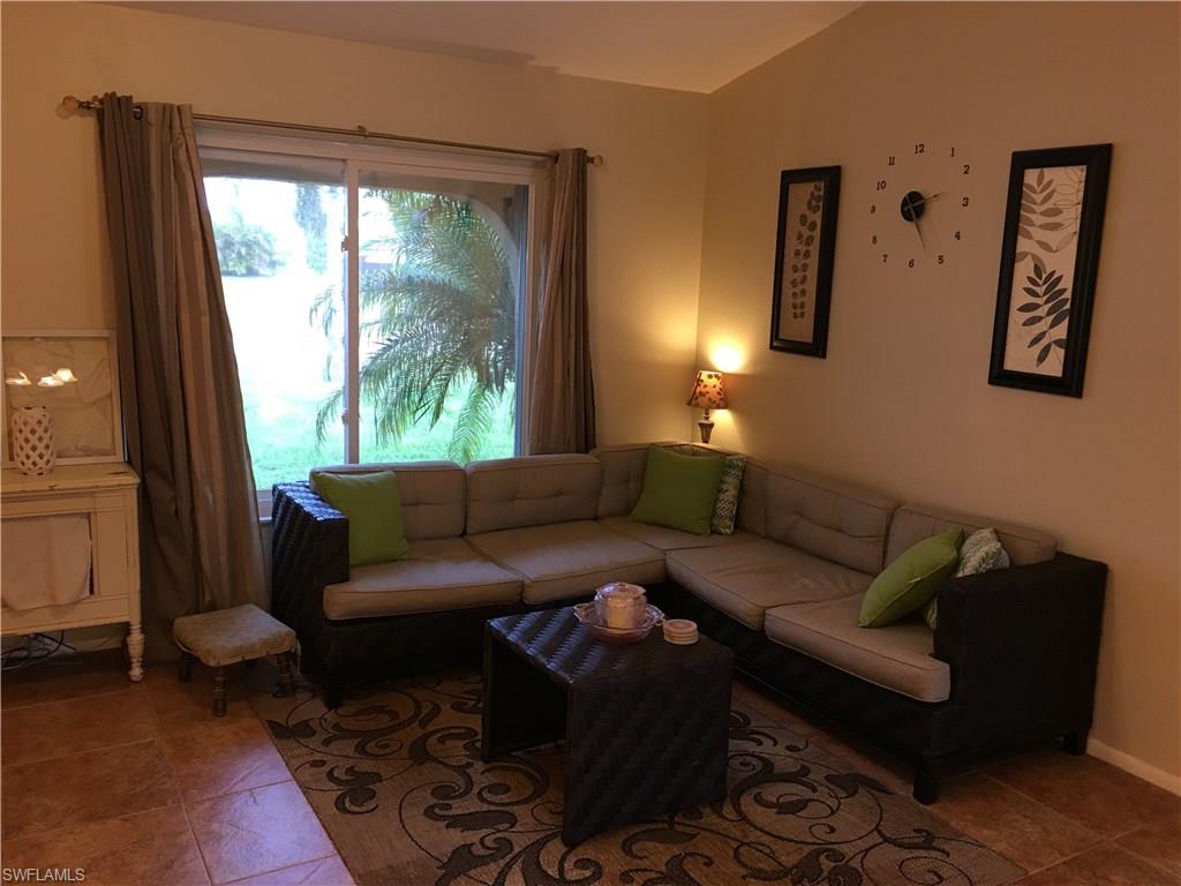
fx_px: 989
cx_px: 590
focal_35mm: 29
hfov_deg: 61.7
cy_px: 443
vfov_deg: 48.2
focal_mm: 4.15
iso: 80
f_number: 2.2
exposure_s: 1/30
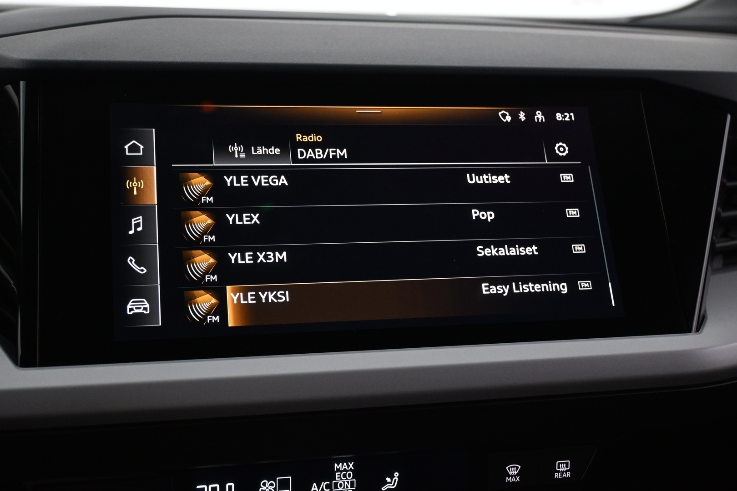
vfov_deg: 29.9
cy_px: 246
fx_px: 921
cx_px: 368
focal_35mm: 45
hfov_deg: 43.6
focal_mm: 30
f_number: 4.8
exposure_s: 1/40
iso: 1600
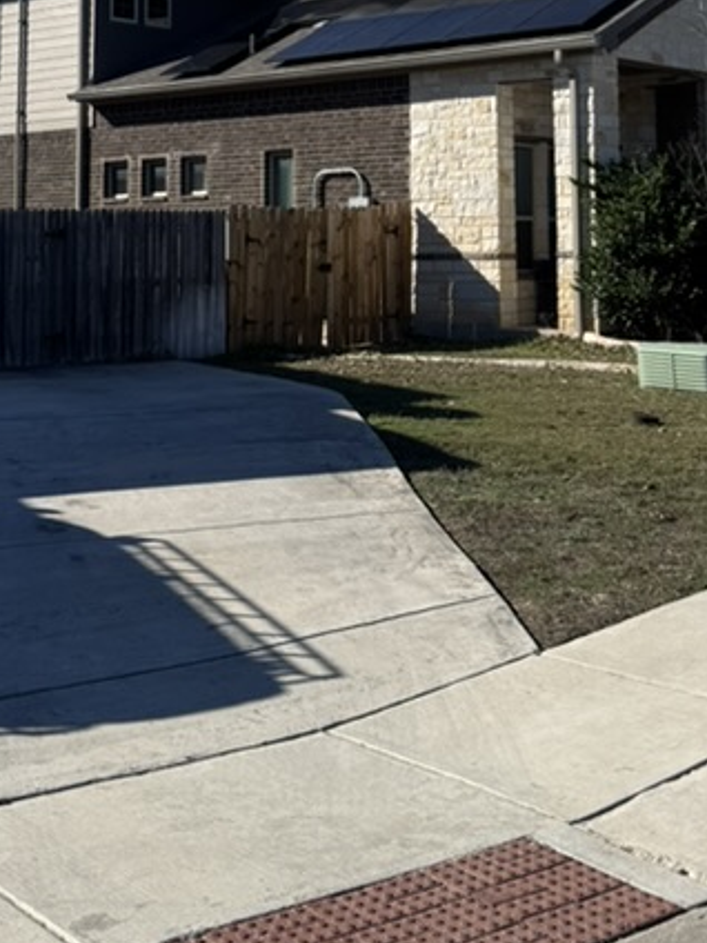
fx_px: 1579
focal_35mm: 58
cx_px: 391
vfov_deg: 31.4
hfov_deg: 25.2
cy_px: 69
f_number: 1.78
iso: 80
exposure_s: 1/5348
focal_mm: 6.76
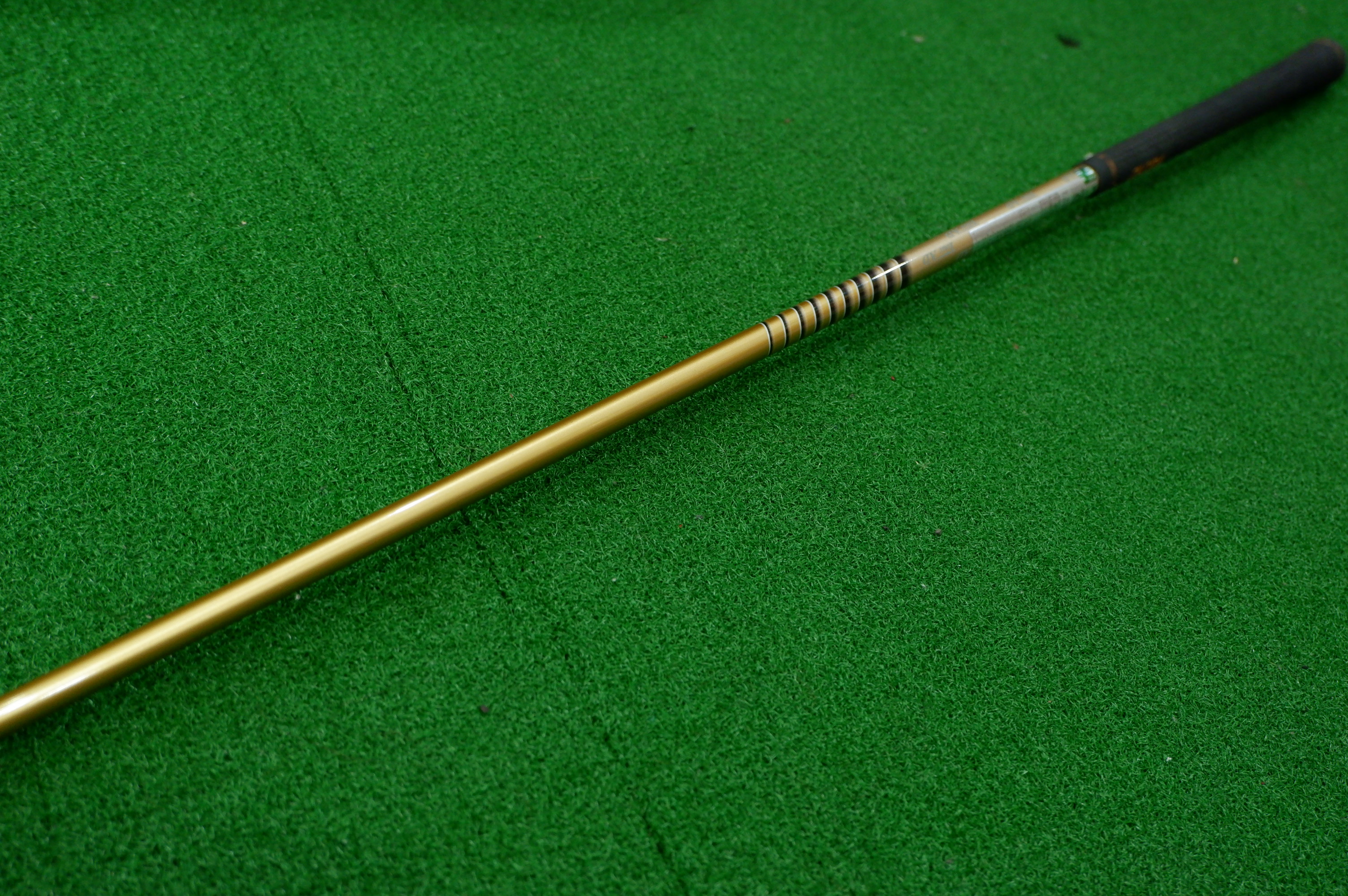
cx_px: 674
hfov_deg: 50.7
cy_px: 448
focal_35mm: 38
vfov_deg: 35.0
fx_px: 1422
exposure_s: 1/38
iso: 1600
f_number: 4.4
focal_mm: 25.6
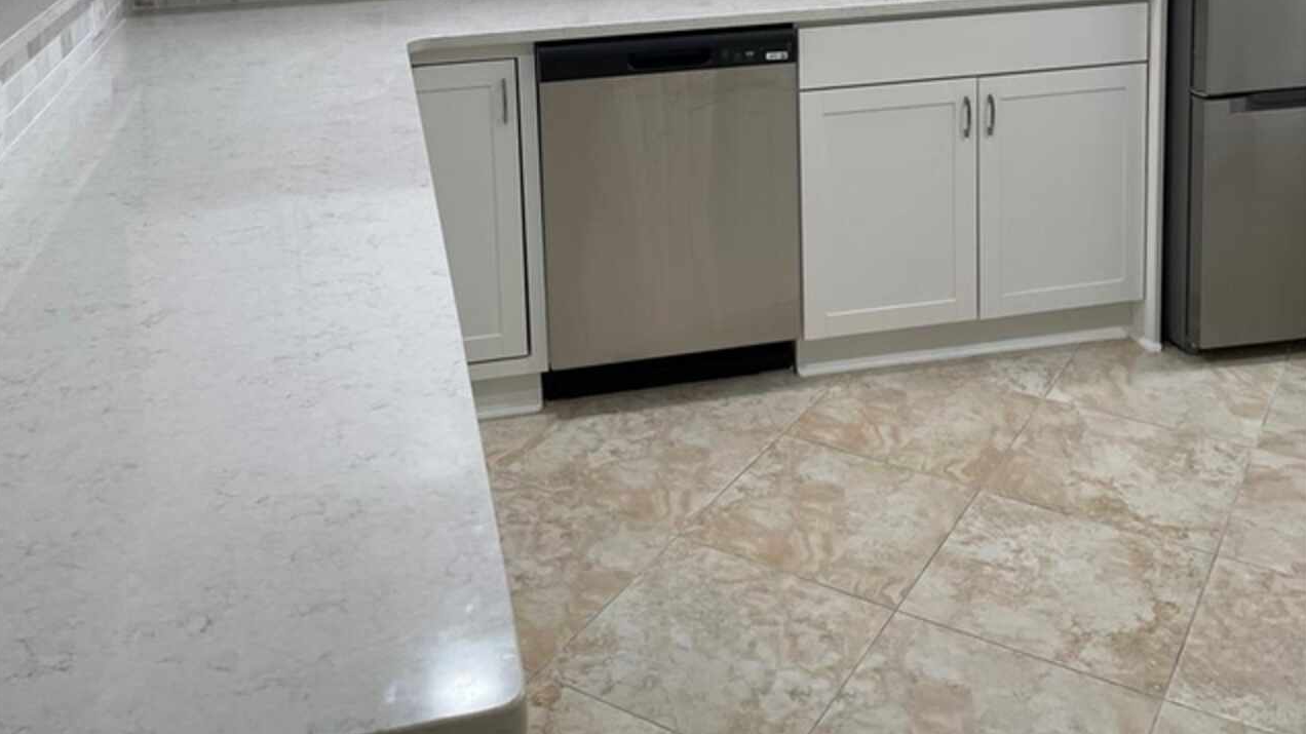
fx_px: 1316
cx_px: 652
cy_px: -32
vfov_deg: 28.8
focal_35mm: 38
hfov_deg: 52.8
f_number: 1.6
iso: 80
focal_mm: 4.2
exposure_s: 1/120
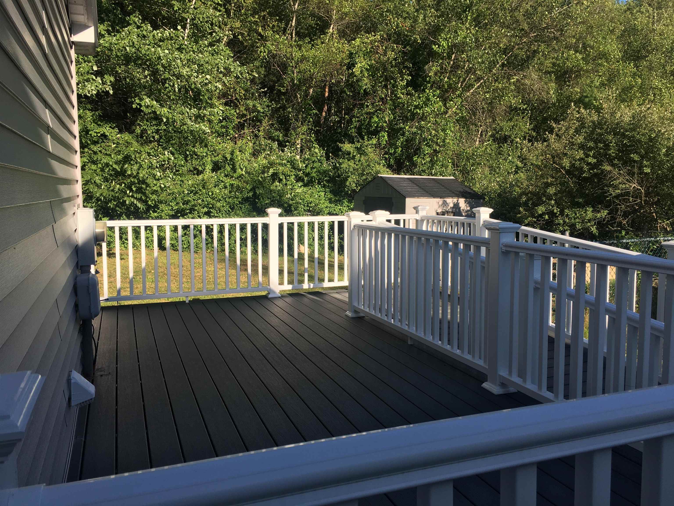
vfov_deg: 48.2
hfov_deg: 61.7
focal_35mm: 29
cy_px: 253
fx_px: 565
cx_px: 337
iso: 25
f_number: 2.2
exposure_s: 1/754
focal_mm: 4.15
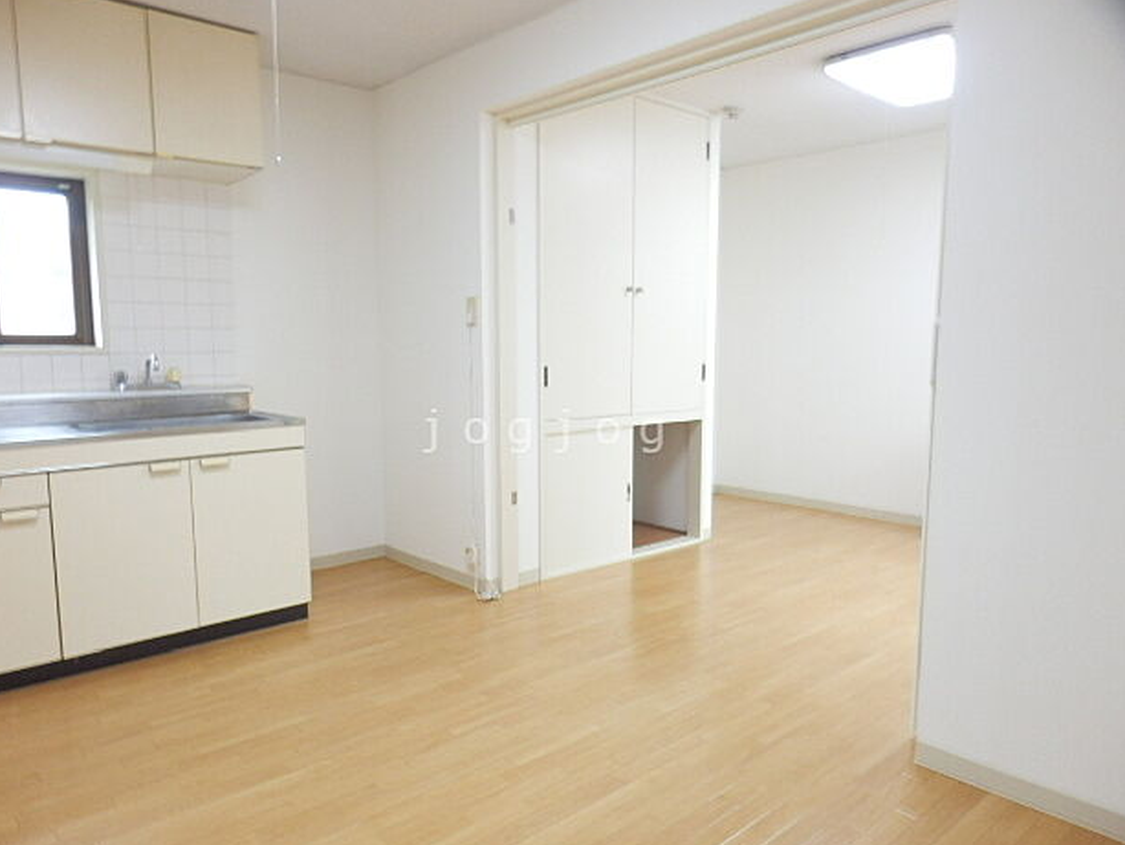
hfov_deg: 69.4
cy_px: 431
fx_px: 813
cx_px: 548
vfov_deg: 54.9
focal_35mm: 25
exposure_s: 1/30
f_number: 3
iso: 250
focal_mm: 4.2
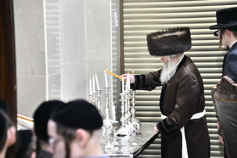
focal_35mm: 150
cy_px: 79
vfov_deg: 9.1
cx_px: 118
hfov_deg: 13.7
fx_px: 987
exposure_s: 1/200
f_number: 5.6
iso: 2000
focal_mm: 150
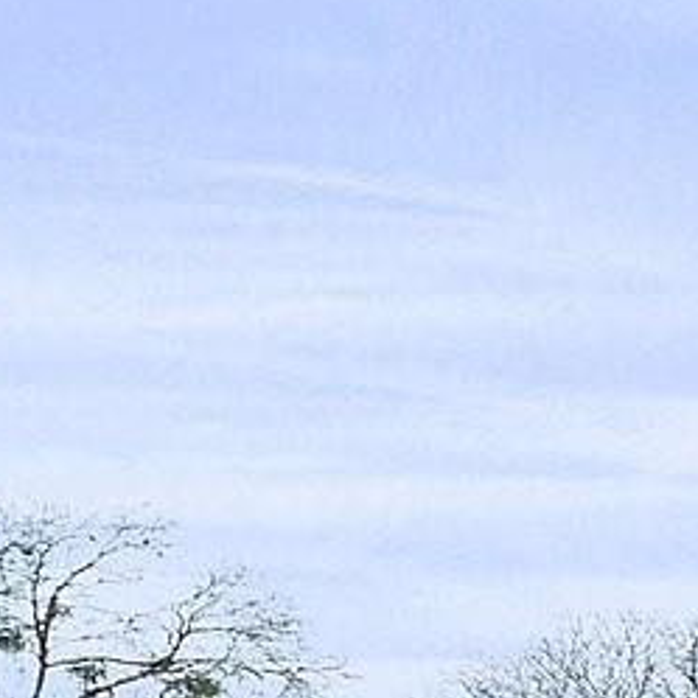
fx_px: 2236
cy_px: 999
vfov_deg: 16.4
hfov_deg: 8.4
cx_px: 2744
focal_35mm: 98
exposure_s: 1/160
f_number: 11
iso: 160
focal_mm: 14
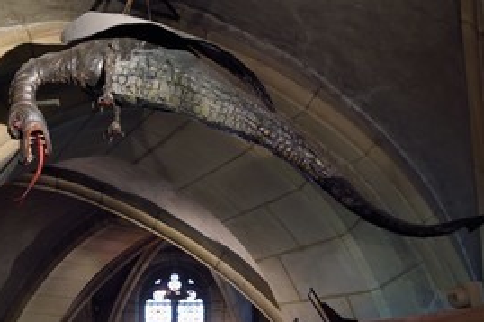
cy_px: 237
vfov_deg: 26.6
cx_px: 182
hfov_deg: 39.4
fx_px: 672
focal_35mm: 50
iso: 1250
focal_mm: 32
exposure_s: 1/13
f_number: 6.3
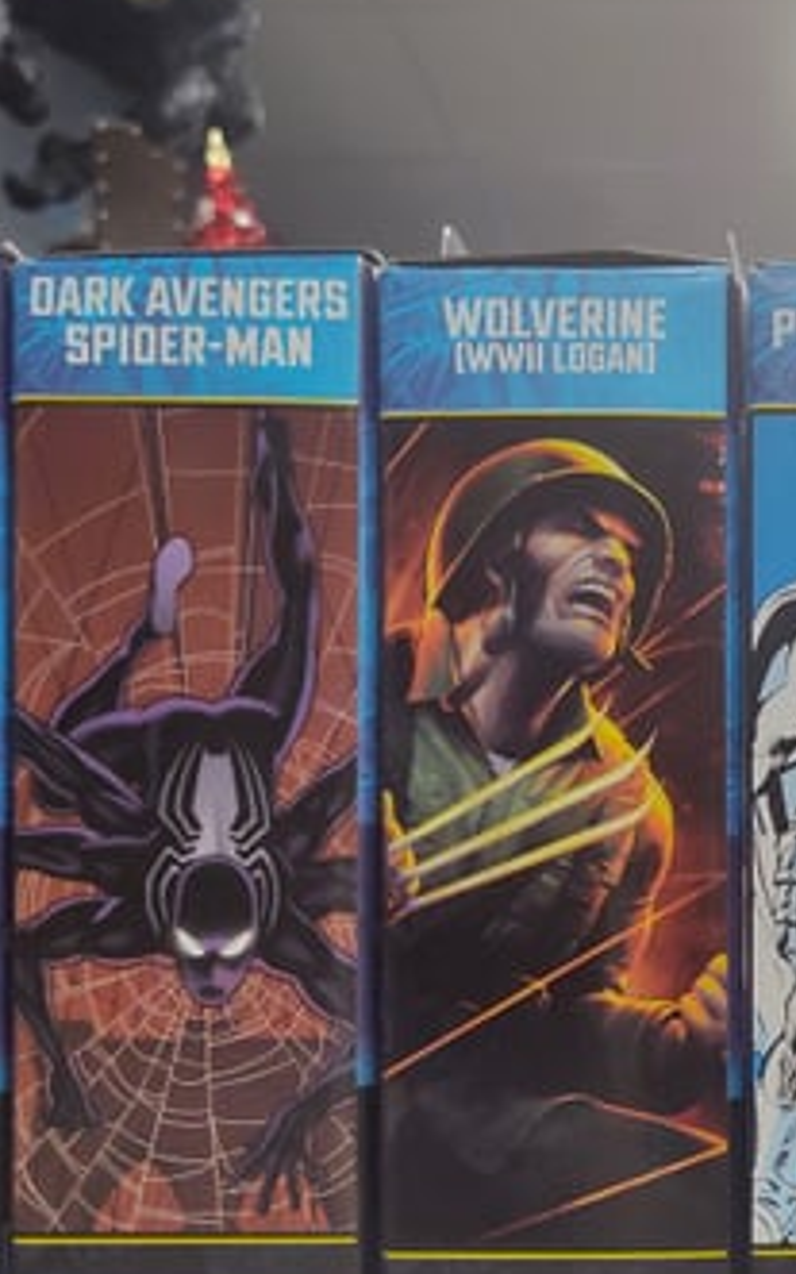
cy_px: 974
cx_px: 942
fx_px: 2047
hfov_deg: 20.6
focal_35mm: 59
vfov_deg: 33.8
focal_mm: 5.56
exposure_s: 1/60
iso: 753
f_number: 1.8
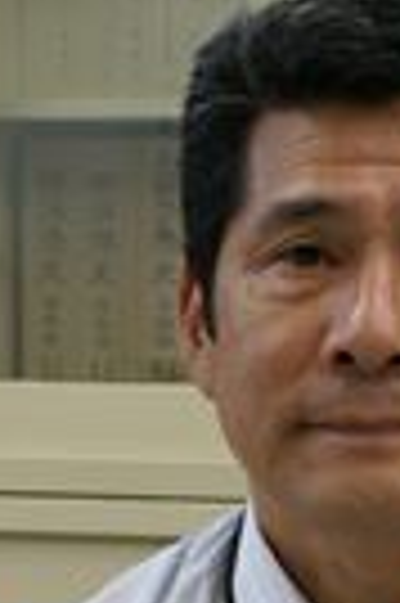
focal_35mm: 151
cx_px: 346
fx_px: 2523
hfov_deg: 9.0
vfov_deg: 13.5
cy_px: 572
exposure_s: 1/50
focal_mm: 30
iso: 200
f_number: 5
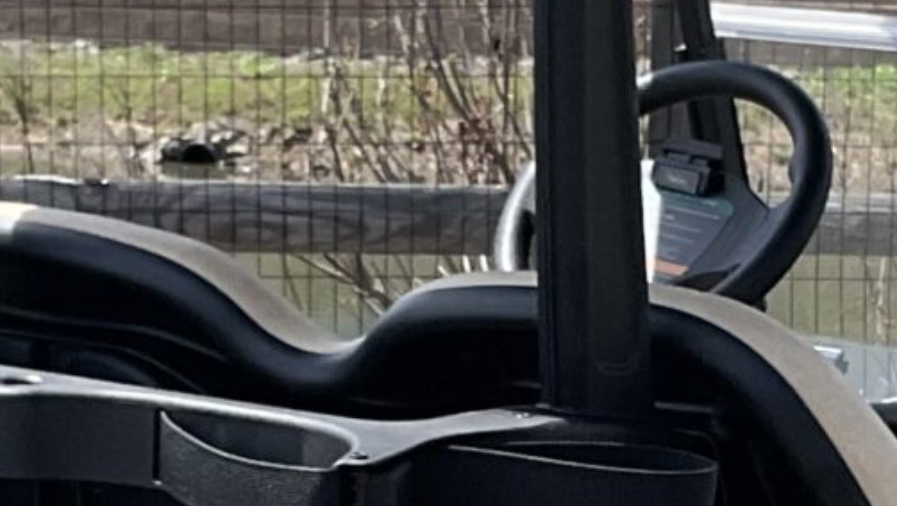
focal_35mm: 161
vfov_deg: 7.5
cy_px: 610
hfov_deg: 13.3
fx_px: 3831
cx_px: 638
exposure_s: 1/2667
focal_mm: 3
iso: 25
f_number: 1.8
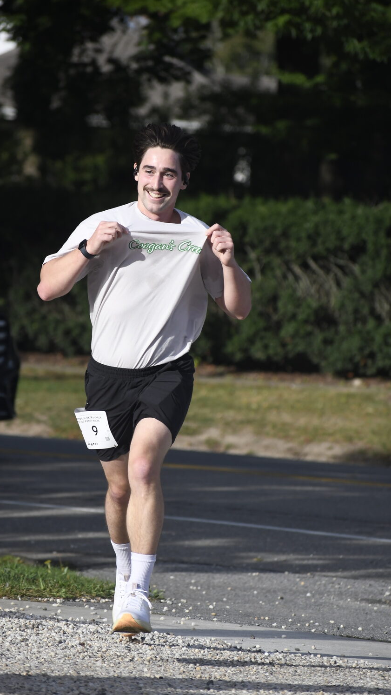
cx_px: 177
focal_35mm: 307
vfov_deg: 7.0
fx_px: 5655
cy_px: 348
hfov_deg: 4.0
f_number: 5.3
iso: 500
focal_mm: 195
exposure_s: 1/2000
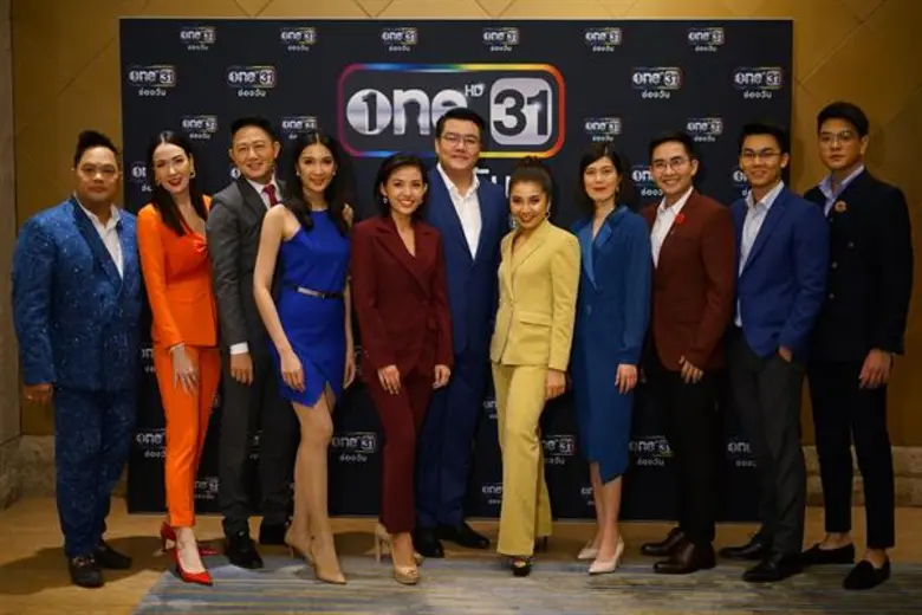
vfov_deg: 27.0
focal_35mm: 50
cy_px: 308
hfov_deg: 39.6
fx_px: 1280
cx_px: 461
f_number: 1.8
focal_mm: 50
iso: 1250
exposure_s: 1/100
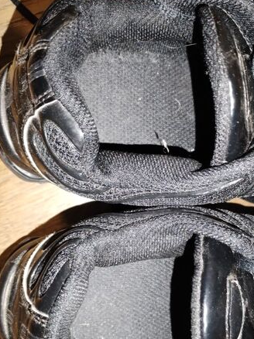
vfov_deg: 48.7
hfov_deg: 37.3
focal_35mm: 38
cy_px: 203
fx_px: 372
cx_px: 166
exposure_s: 1/25
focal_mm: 4.75
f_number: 1.8
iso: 1227
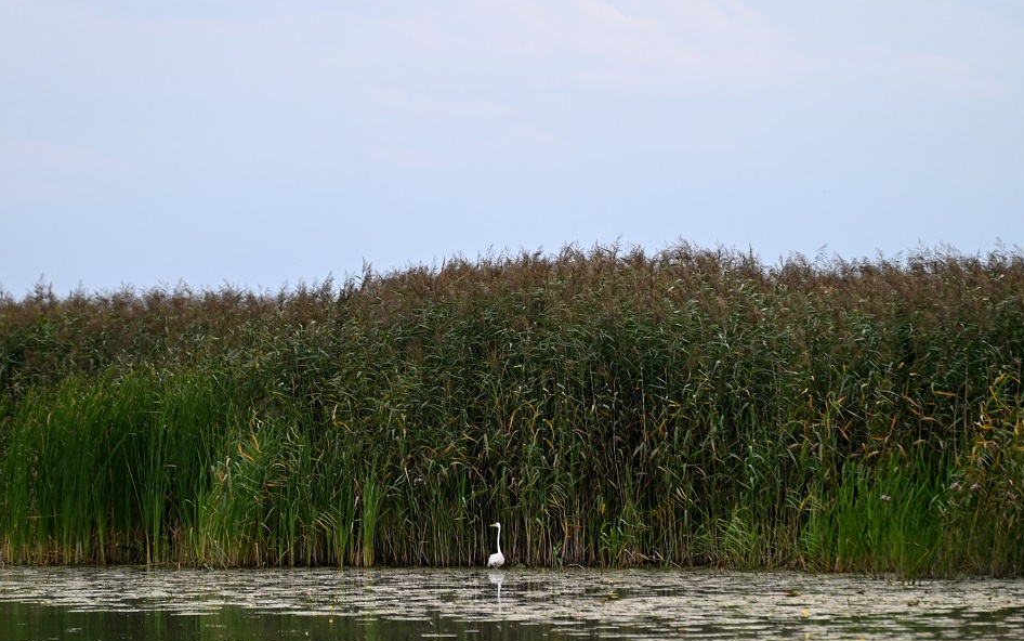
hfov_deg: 6.8
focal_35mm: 307
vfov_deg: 4.3
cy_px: 332
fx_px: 8571
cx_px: 513
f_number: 5.6
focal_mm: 300
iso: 400
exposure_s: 1/640
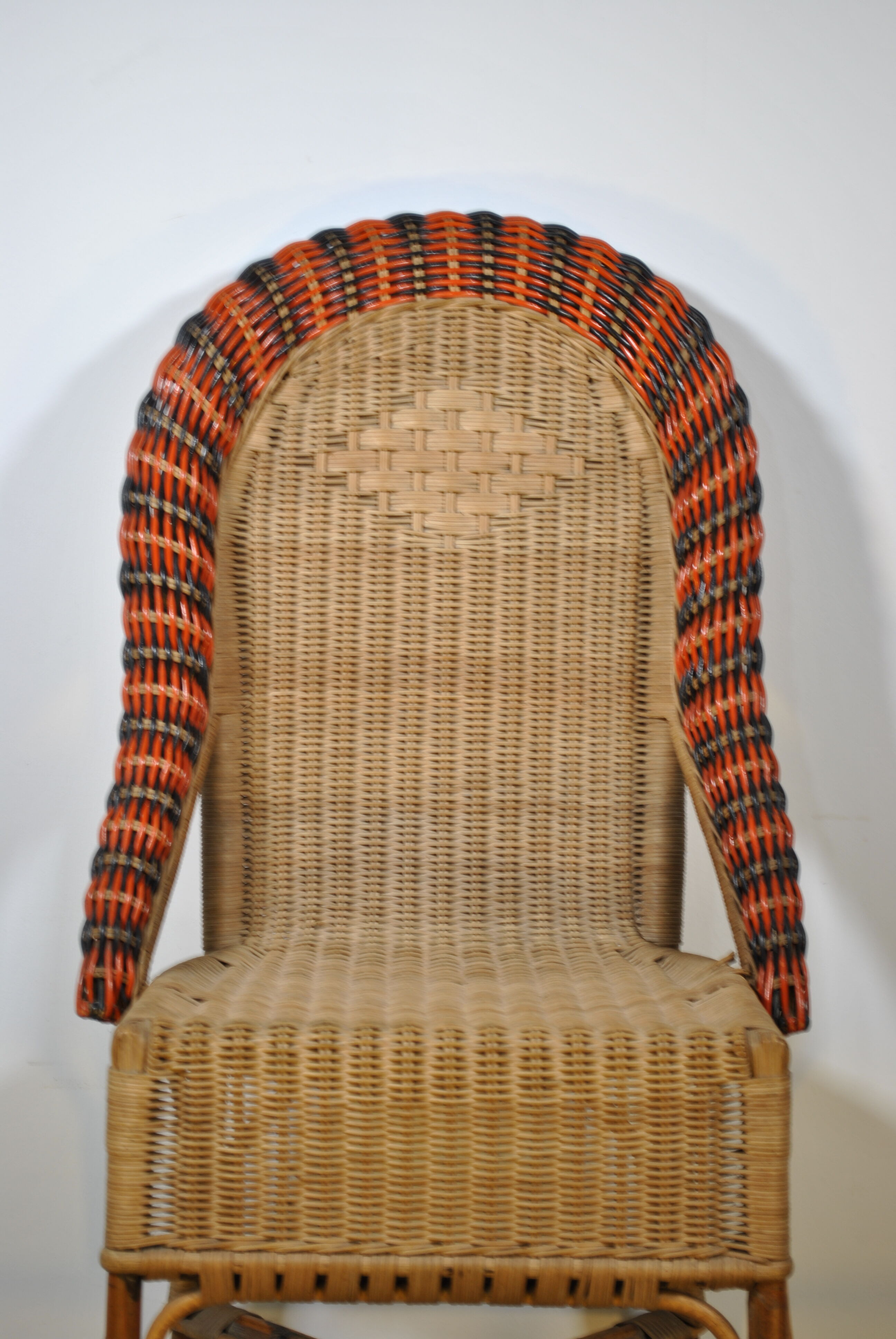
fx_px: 3071
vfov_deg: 24.6
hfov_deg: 16.6
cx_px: 448
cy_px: 670
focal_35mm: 82
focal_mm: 55
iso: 100
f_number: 5.6
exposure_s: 1/15
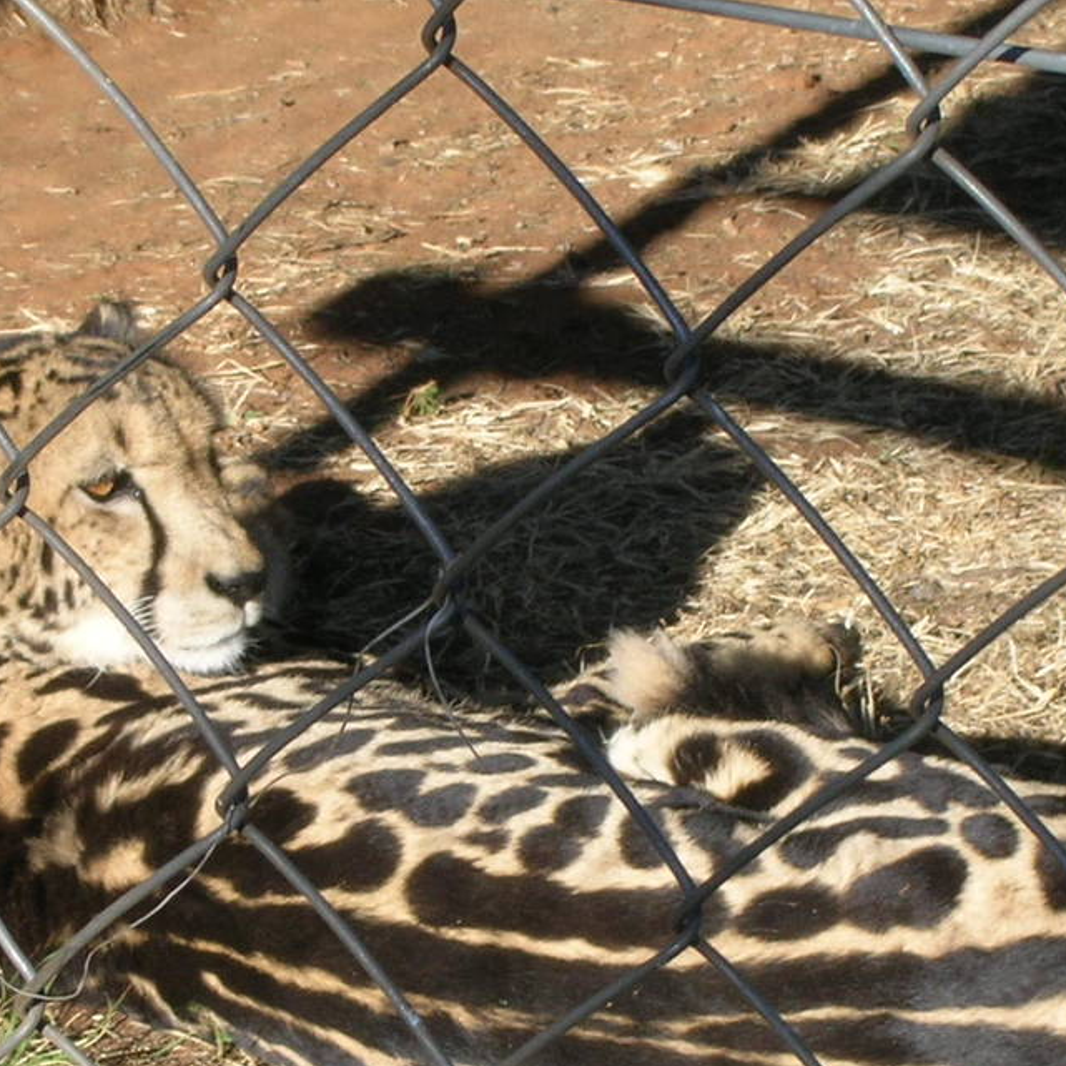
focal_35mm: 225
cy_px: 783
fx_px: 7839
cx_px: 499
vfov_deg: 7.8
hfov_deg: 7.8
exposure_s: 1/71
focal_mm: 17.1
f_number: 8.2
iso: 50
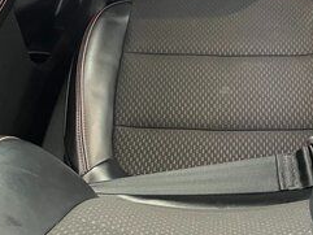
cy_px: -53
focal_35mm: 69
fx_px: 624
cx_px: 229
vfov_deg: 19.9
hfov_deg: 27.8
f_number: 1.6
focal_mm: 5.1
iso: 800
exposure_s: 1/30
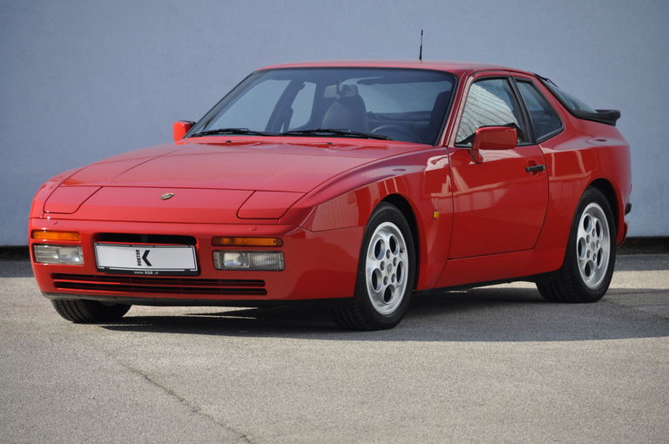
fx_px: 4733
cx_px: 334
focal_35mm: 255
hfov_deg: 8.1
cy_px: 222
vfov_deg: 5.4
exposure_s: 1/400
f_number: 6
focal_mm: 170
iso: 500
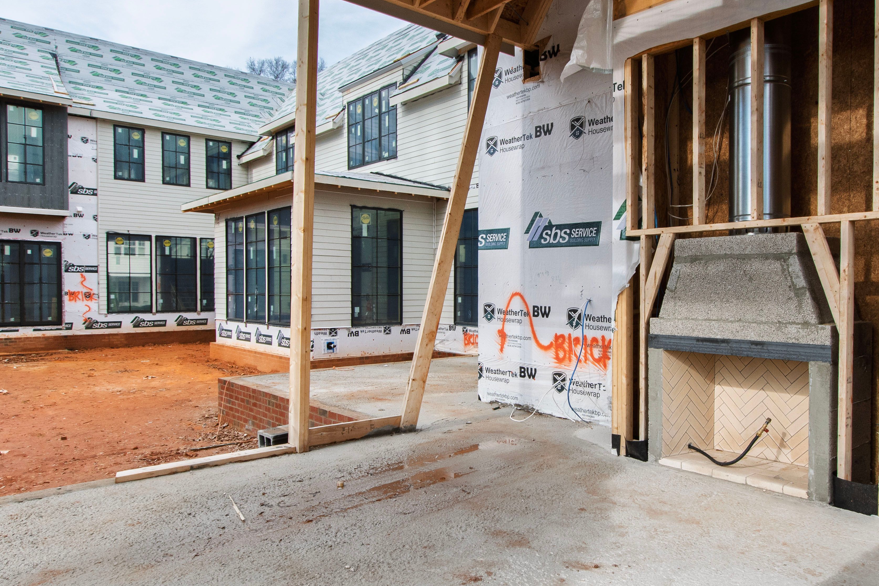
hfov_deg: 70.4
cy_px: 300
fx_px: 610
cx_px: 547
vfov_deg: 51.3
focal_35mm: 25
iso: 320
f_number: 8
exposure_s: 1/250
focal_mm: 10
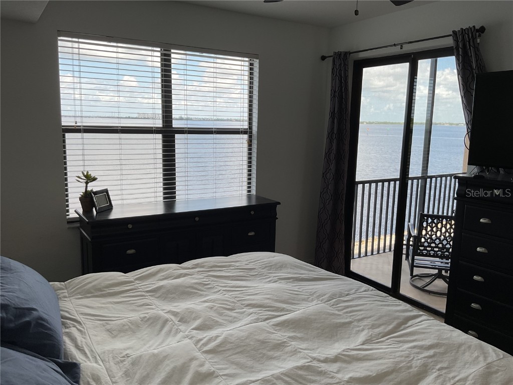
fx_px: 430
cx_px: 256
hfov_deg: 61.7
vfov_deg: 48.2
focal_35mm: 29
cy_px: 192
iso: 16
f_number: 1.8
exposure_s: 1/176
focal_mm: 3
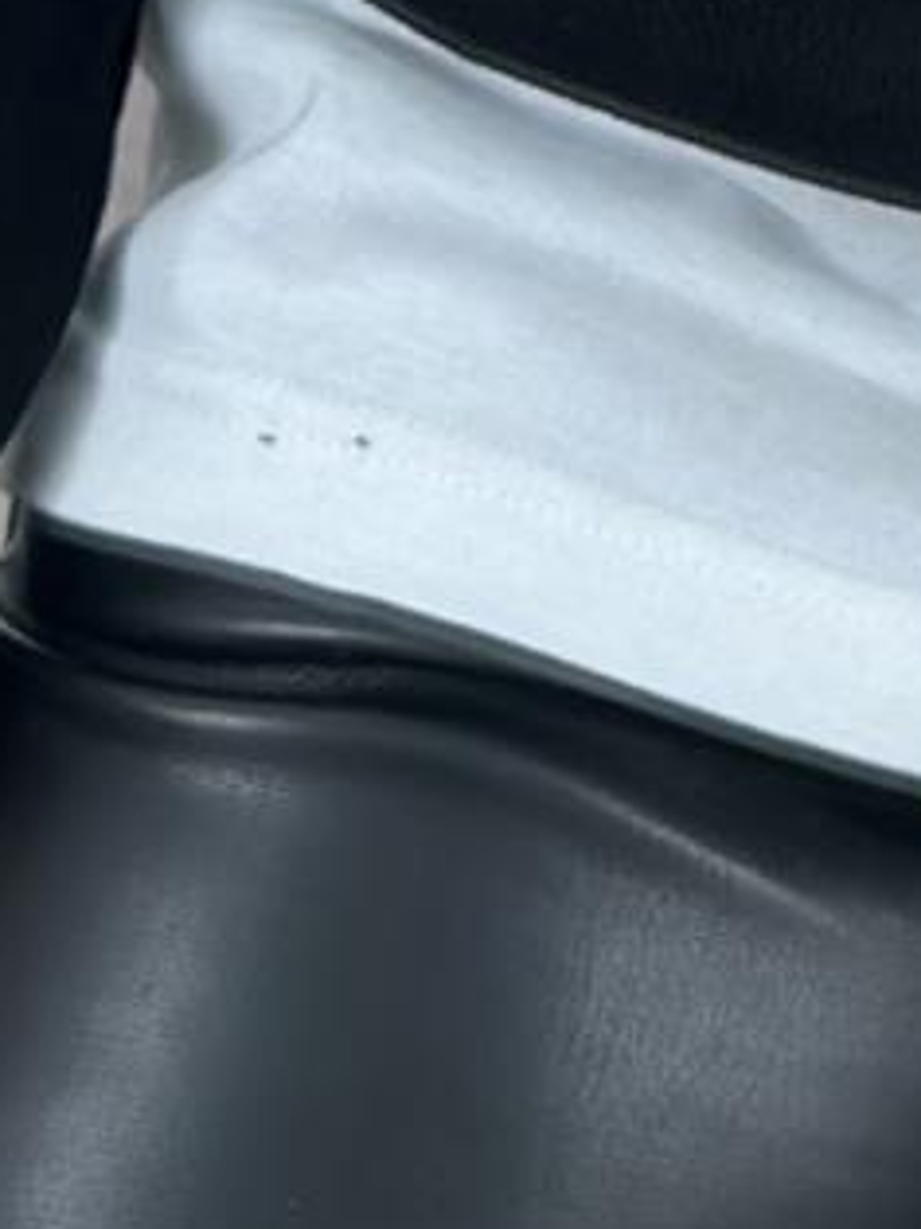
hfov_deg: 6.0
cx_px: 1319
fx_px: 8662
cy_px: -1650
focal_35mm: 244
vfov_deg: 7.6
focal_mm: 6.86
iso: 100
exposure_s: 1/100
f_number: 1.78
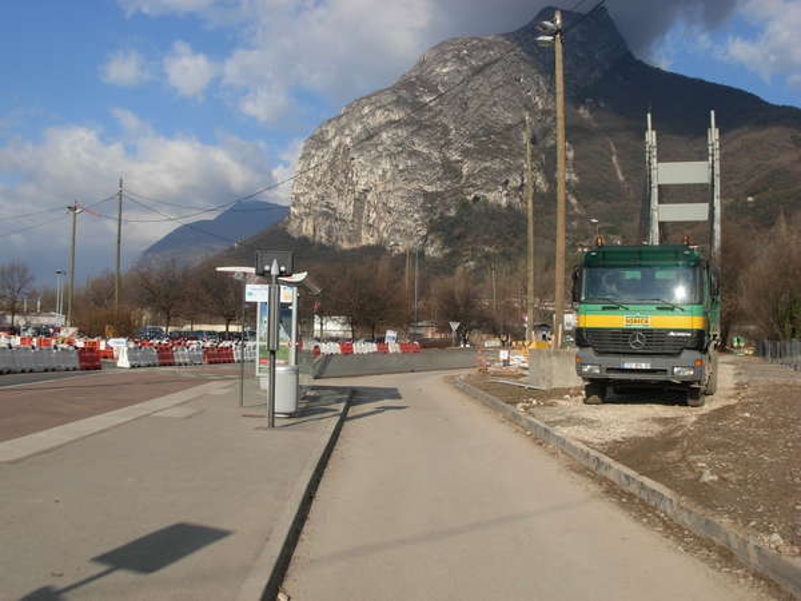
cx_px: 400
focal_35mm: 38
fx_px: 879
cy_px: 300
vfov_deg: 37.7
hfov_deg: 49.0
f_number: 4.9
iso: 79
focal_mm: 6.3
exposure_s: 1/703
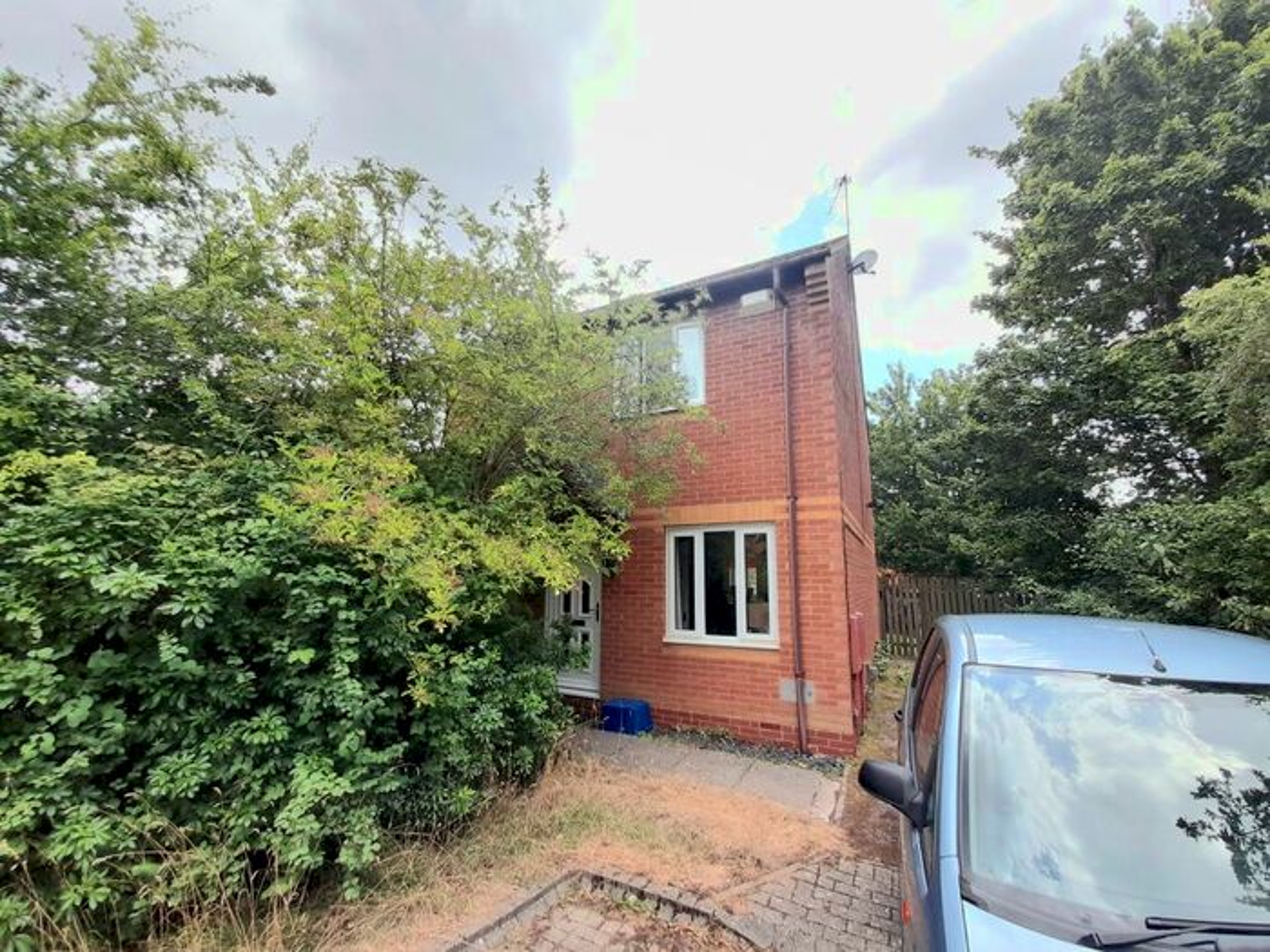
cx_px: 635
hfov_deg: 106.2
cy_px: 476
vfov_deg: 89.9
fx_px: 477
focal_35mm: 13
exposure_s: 1/127
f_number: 2.2
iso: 40
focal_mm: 1.42
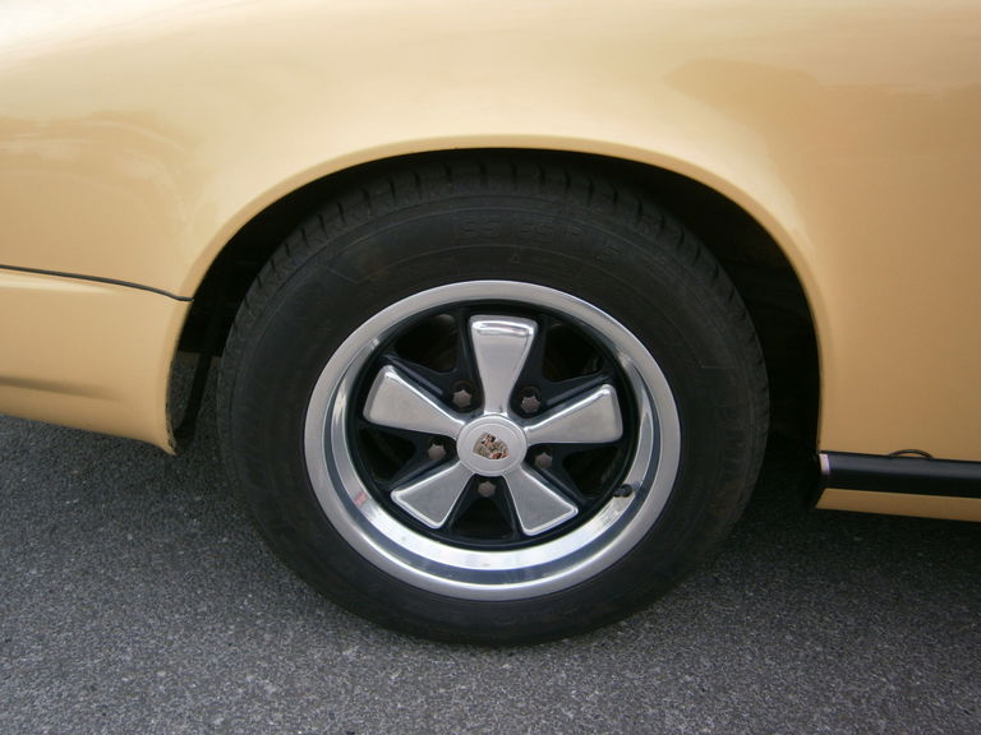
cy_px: 368
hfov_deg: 67.3
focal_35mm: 26
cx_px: 490
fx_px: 737
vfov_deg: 53.1
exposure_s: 1/500
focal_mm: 4.7
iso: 80
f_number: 2.8
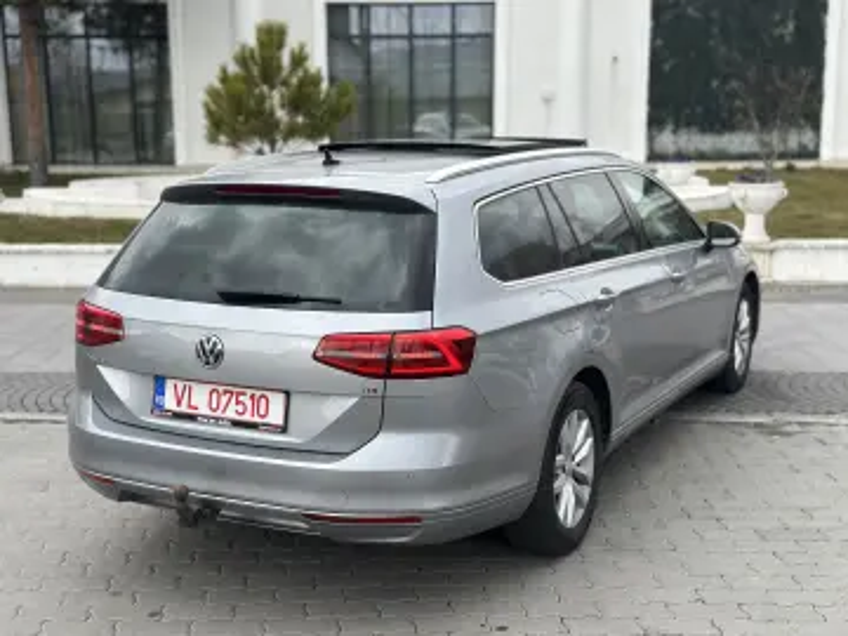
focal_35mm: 48
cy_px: 318
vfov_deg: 30.3
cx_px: 424
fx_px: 1176
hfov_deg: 39.7
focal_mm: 6.86
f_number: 1.78
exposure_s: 1/1453
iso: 80
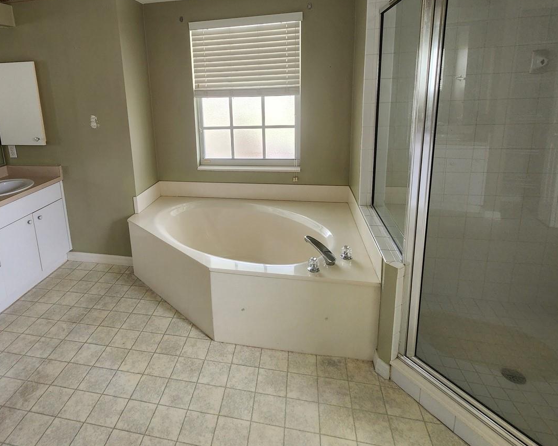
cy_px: 155
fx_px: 314
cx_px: 222
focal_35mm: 19
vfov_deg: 69.2
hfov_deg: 82.3
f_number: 2.2
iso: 160
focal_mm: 2.2
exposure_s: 1/60
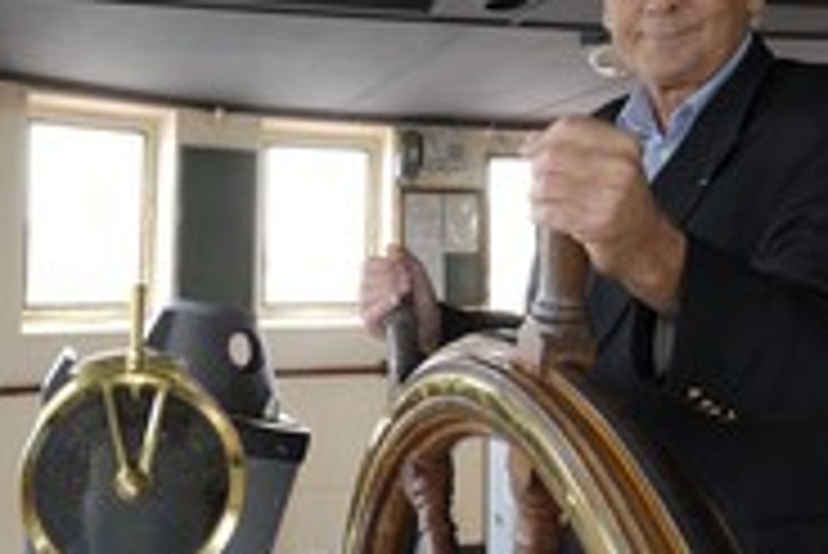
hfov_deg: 46.3
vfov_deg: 32.6
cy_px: 315
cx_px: 248
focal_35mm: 41
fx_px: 944
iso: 100
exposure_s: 1/1.25
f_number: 11
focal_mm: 12
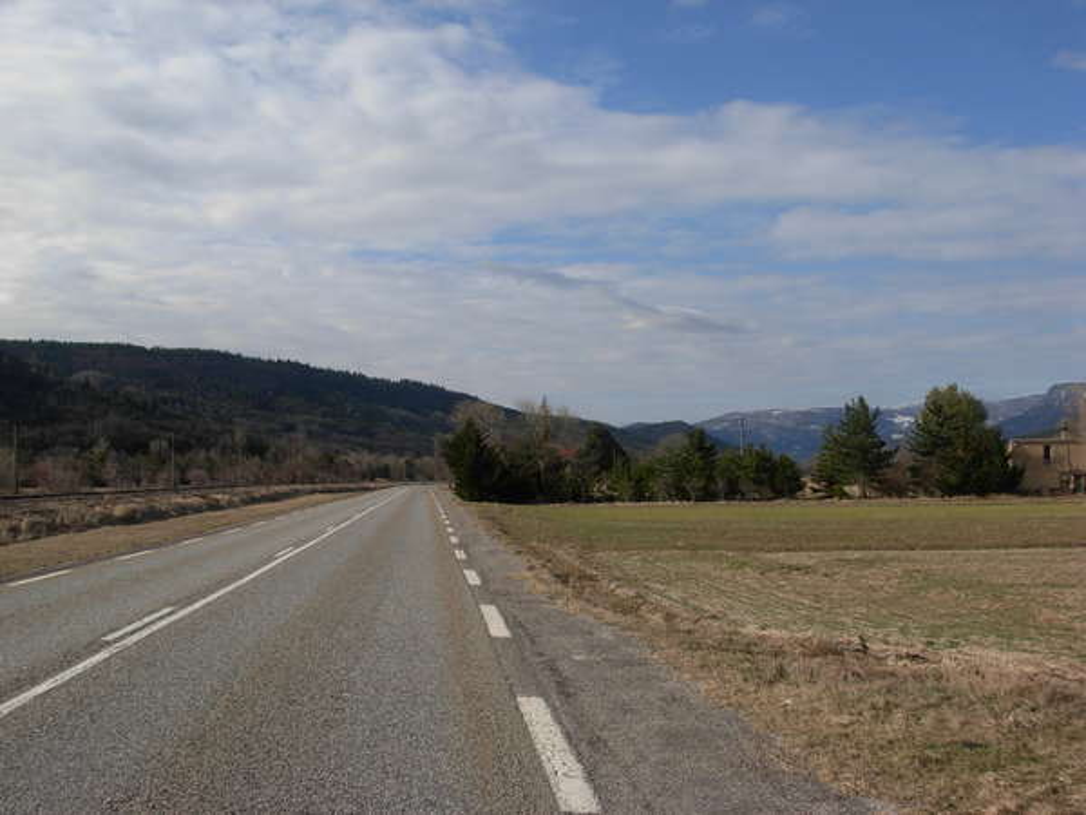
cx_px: 543
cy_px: 408
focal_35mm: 38
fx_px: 1192
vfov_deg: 37.7
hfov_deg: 49.0
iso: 79
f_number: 4.9
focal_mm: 6.3
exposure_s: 1/790
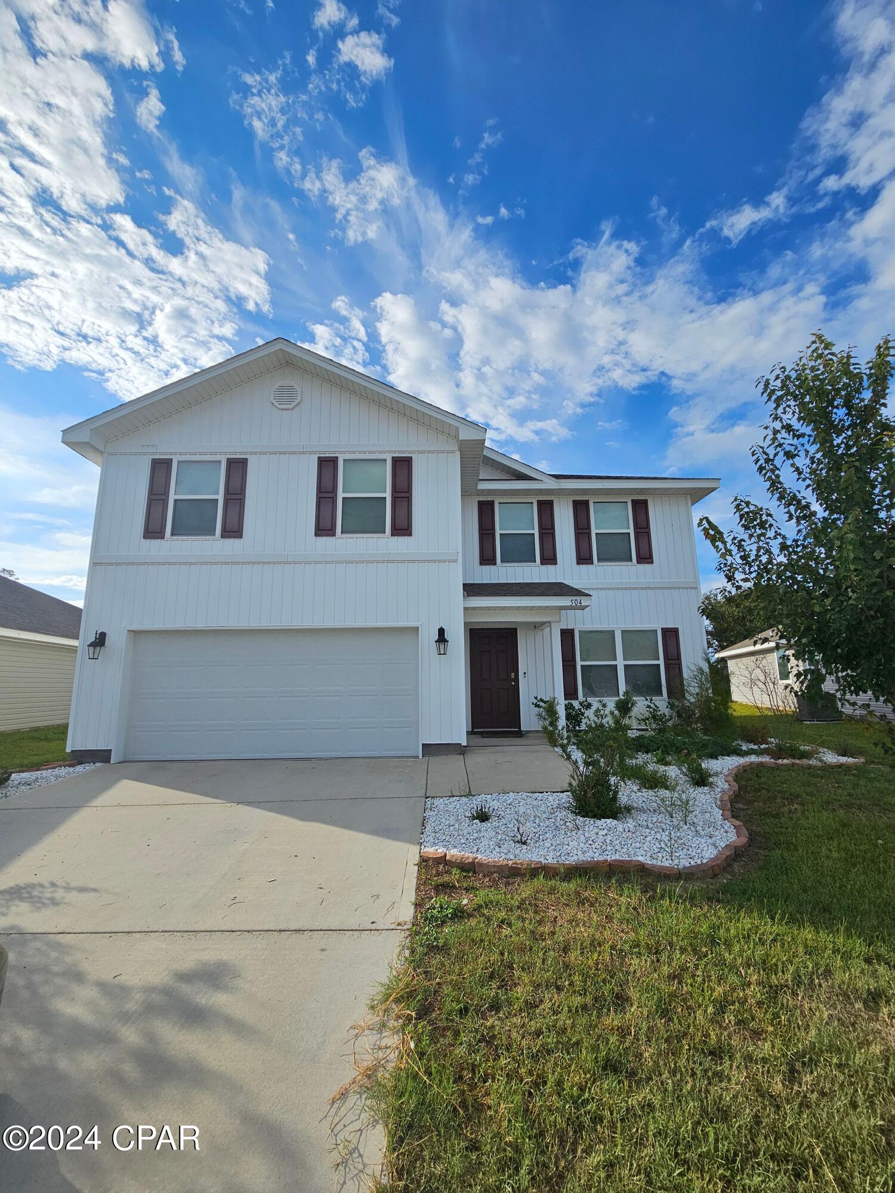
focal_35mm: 13
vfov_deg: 106.2
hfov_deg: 89.9
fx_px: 448
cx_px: 448
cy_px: 596
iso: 50
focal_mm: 2.2
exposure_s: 1/3589
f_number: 2.2
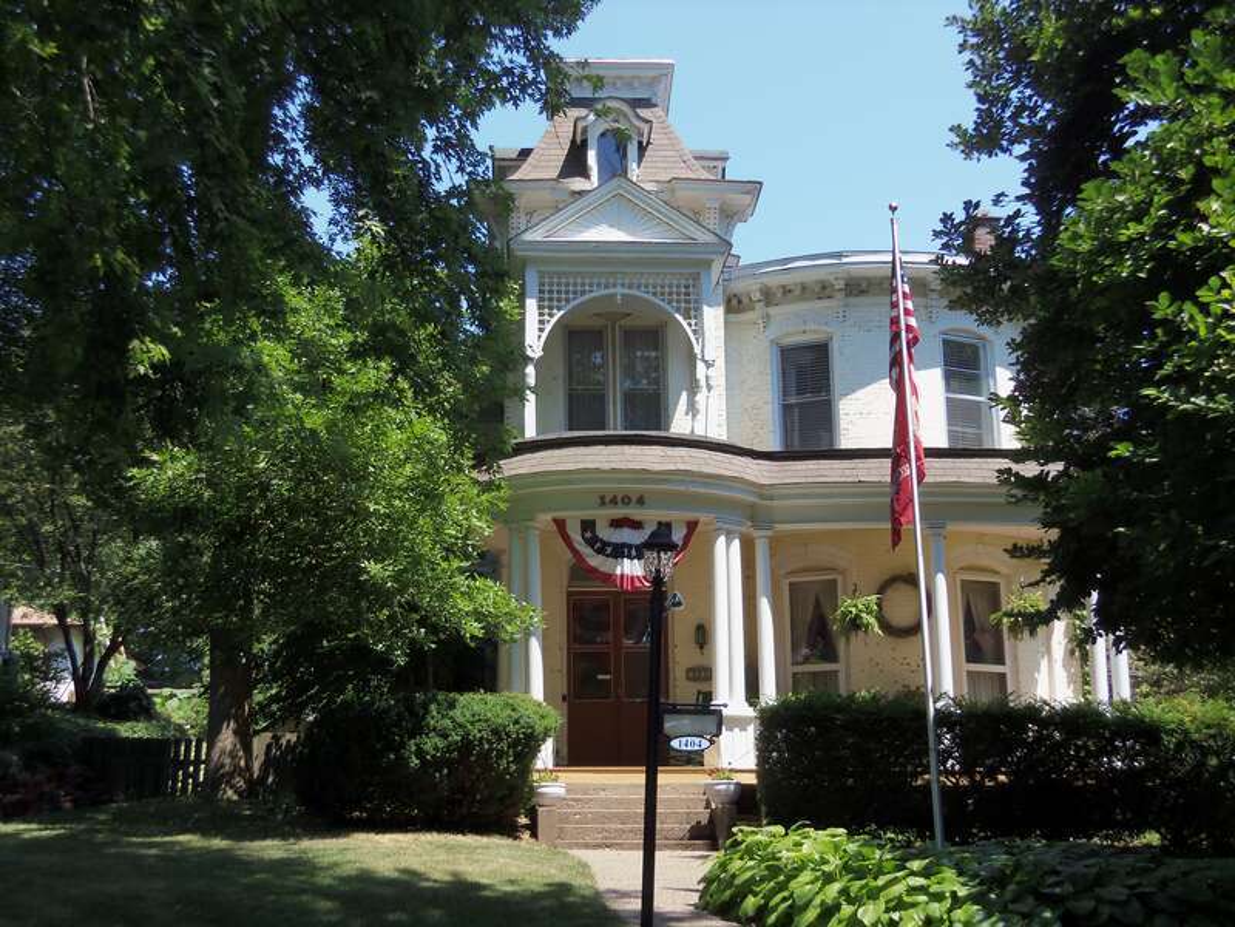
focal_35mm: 49
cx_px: 618
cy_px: 464
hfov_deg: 38.9
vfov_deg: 29.7
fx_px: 1748
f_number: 4.6
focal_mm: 8.7
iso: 64
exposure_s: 1/160
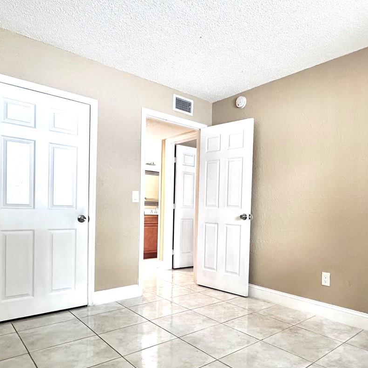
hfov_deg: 62.2
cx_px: 227
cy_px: 217
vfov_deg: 62.5
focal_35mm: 25
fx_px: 301
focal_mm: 2.22
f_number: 2.2
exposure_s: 1/60
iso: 200
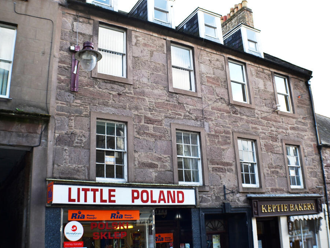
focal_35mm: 46
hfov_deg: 41.2
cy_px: 123
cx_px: 167
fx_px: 438
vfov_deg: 31.5
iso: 100
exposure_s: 1/125
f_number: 4.5
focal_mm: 28
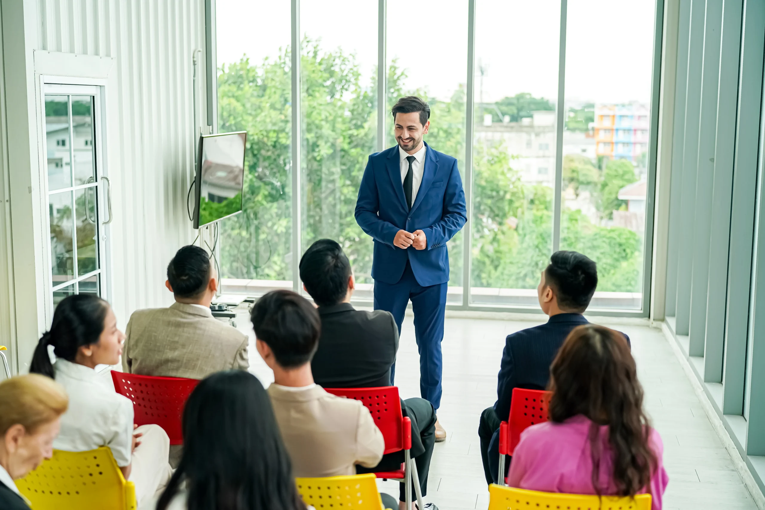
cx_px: 382
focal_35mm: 47
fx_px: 999
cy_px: 255
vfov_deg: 28.7
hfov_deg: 41.9
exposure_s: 1/1000
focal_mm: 47
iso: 200
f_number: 2.2
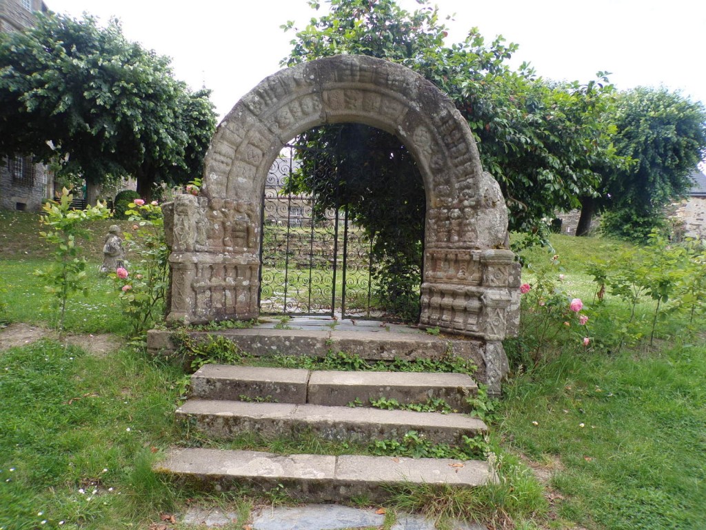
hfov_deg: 71.6
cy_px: 265
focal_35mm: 24
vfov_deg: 56.8
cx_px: 353
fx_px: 489
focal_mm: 4.3
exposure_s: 1/140
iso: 80
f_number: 4.3
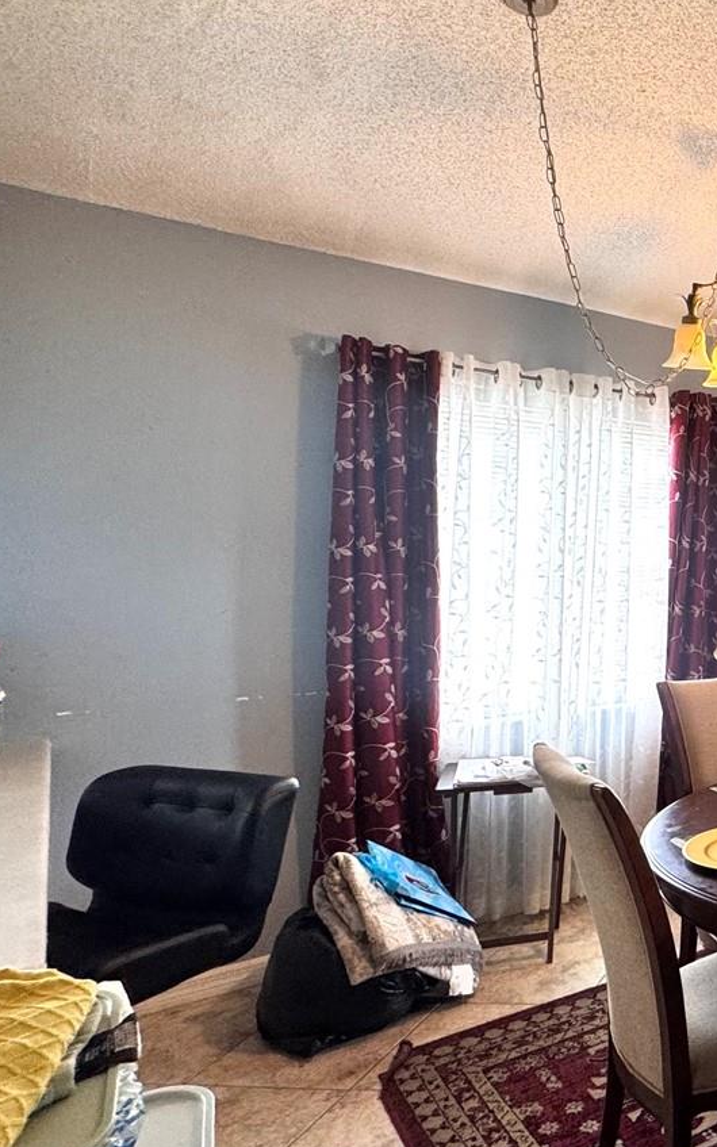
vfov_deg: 66.4
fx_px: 875
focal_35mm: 28
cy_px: 525
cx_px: 939
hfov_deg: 32.8
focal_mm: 2.22
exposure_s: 1/60
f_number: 2.2
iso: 160
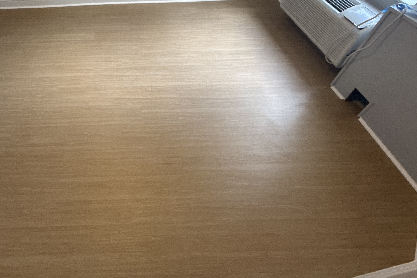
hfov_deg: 75.5
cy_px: 93
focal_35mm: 22
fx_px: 255
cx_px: 131
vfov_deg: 56.0
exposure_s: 1/60
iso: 320
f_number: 2.2
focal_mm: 2.22
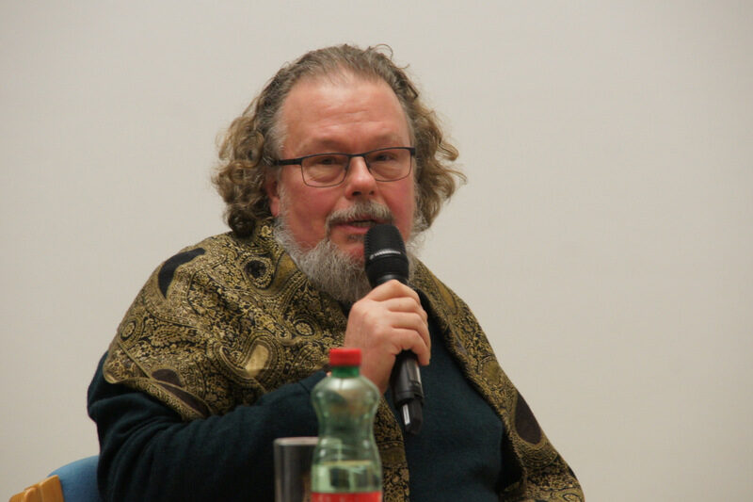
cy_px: 251
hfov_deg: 10.2
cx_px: 376
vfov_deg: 6.8
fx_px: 4234
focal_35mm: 202
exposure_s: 1/30
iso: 1600
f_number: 5.6
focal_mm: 135
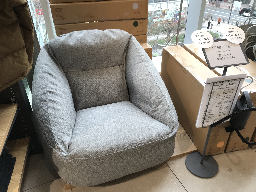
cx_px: 128
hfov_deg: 63.4
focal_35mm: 28
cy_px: 96
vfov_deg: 49.7
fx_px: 207
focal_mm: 3.99
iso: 32
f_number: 1.8
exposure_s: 1/100
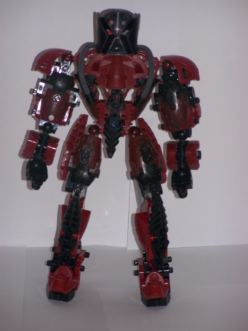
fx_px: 2283
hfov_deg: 6.2
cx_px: 124
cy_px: 165
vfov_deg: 8.3
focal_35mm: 239
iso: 80
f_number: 3.3
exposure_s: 1/160
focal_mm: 39.5
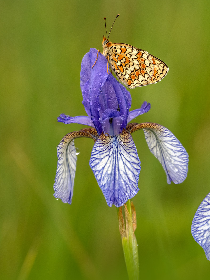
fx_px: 2361
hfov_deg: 5.1
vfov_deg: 6.8
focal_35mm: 292
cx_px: 166
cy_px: 145
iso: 400
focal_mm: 180
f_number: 18
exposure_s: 1/25
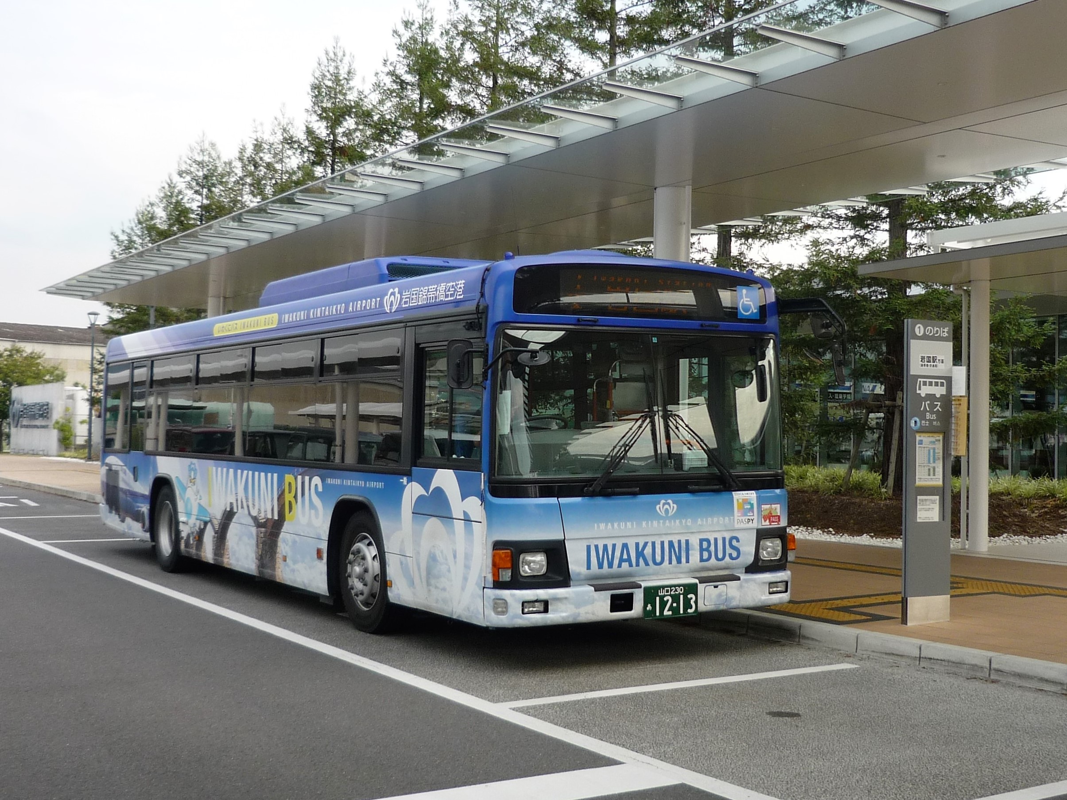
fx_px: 1017
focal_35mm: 33
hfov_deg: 55.4
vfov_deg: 42.9
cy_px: 400
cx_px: 534
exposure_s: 1/500
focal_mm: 5.5
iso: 100
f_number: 2.8
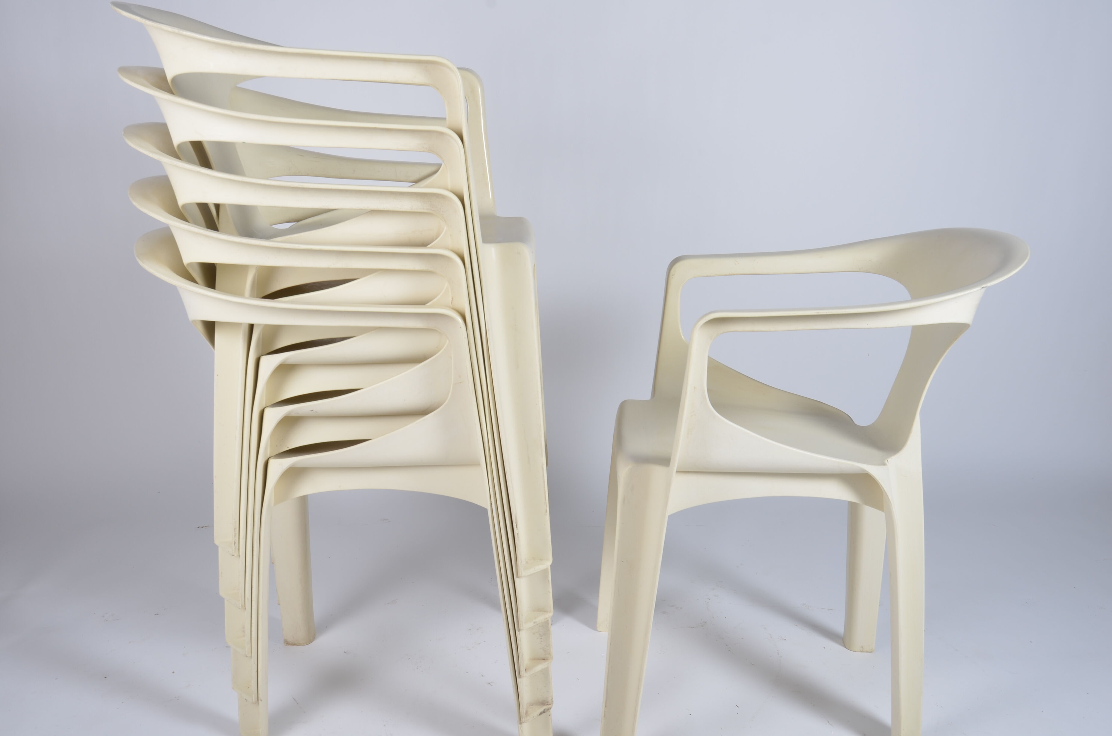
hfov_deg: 53.2
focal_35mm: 36
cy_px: 368
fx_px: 1110
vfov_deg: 36.7
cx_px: 556
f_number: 11
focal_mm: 24
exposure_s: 1/125
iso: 100
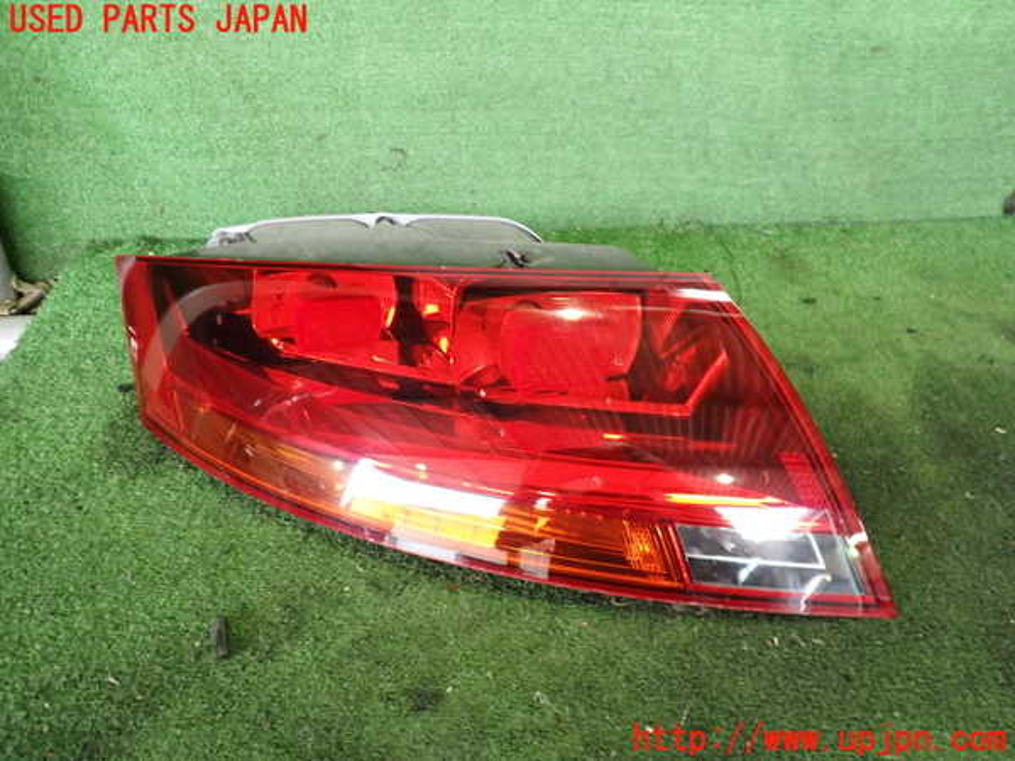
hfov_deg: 60.0
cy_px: 380
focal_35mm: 30
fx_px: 880
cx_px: 508
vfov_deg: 46.8
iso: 250
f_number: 2.3
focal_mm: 5.4
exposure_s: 1/30
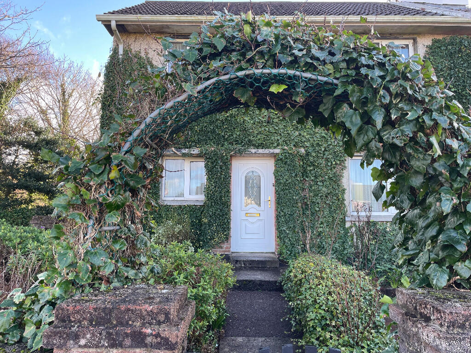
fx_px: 354
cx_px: 236
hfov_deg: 67.3
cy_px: 176
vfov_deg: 53.1
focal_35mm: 26
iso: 32
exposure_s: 1/156
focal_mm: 4.2
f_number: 1.6
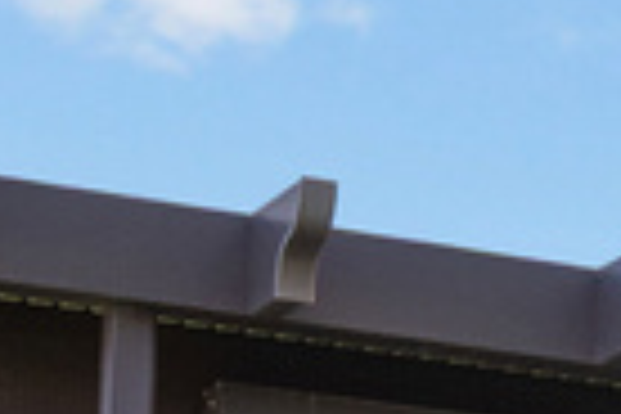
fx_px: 3467
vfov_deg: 6.4
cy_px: 1080
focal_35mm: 201
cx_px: 1678
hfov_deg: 8.9
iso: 800
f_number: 8
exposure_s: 1/125
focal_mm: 27
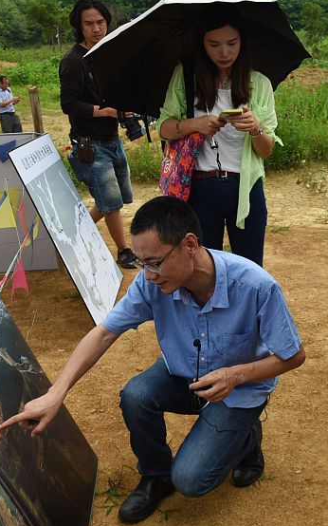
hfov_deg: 23.4
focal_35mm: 53
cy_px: 302
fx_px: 758
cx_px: 328
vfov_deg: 38.1
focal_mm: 24
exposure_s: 1/200
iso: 100
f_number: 7.1
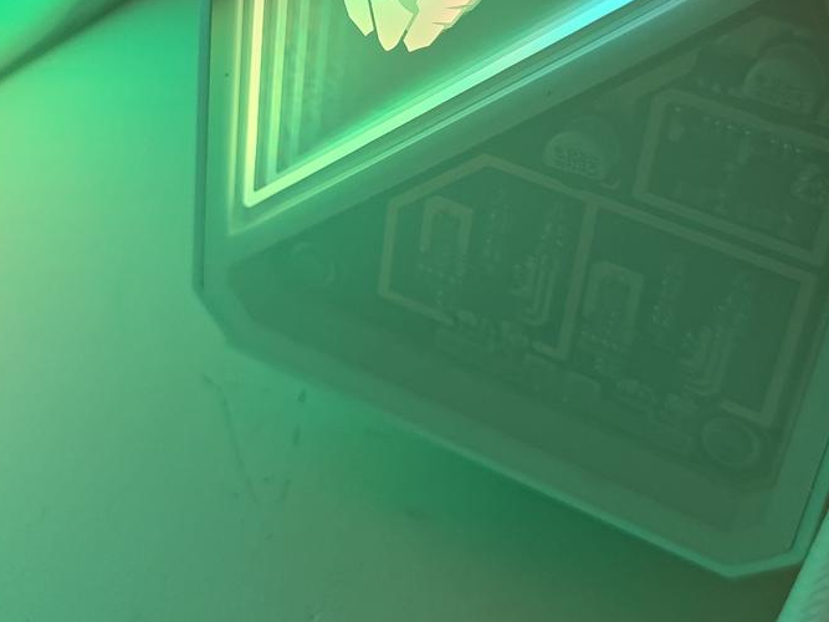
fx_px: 1293
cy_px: 118
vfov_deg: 26.5
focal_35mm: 54
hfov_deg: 35.5
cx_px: 400
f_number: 1.85
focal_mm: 6.78
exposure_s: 1/36
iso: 175
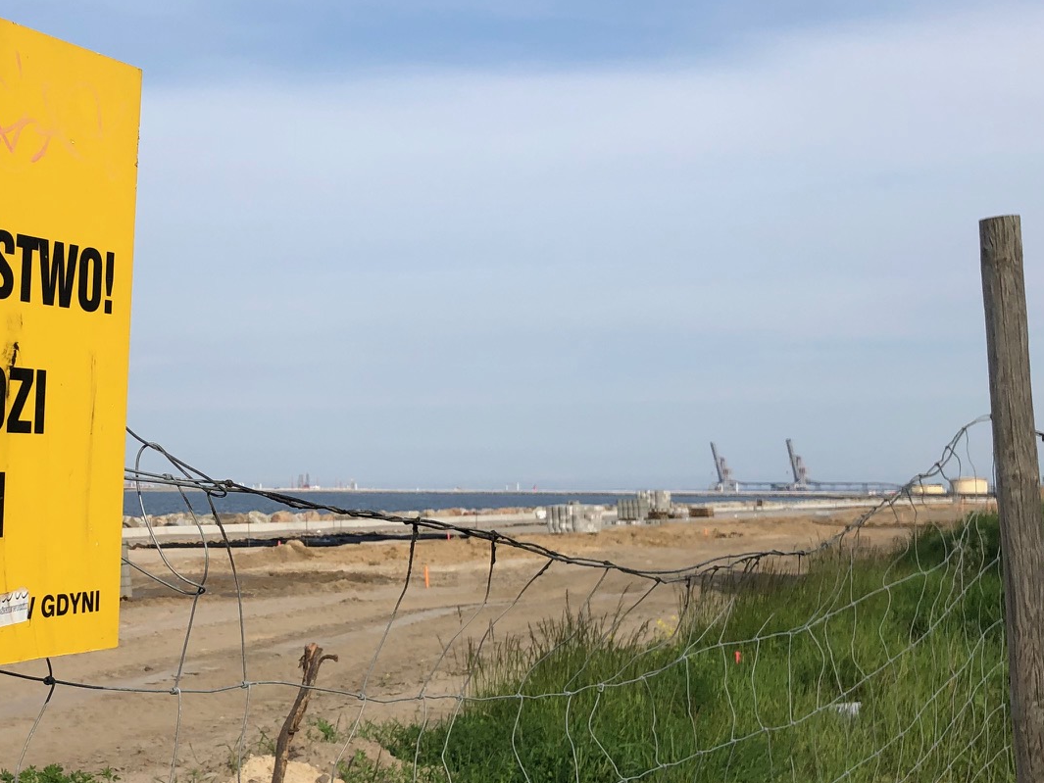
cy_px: 486
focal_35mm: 53
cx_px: 225
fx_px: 1599
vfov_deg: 27.4
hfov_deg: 35.1
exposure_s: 1/2404
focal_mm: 3.99
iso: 20
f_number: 1.8
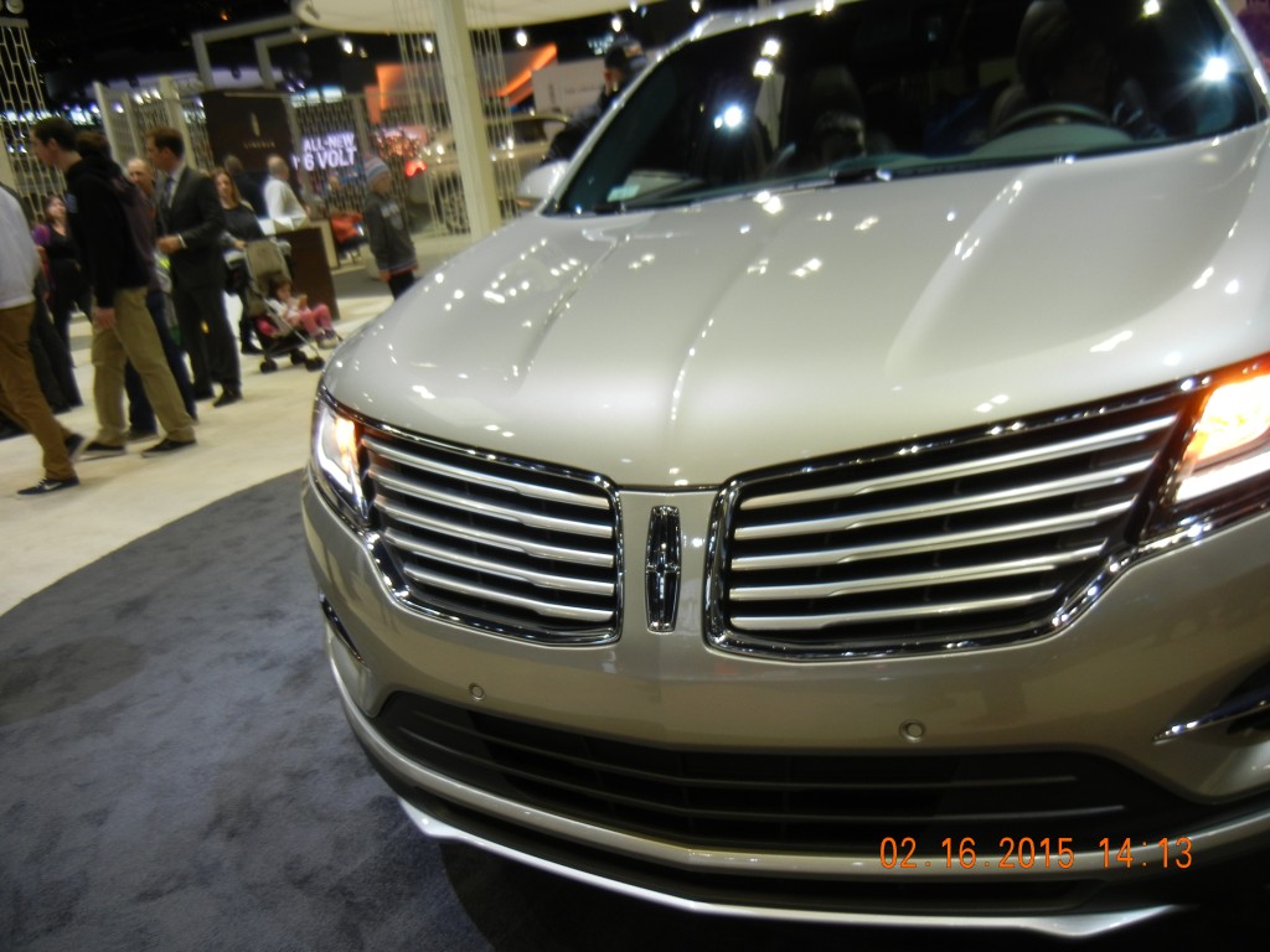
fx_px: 1101
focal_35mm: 30
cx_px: 635
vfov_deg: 46.8
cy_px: 476
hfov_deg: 60.0
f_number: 3.5
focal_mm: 5.4
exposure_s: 1/72.1
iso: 160
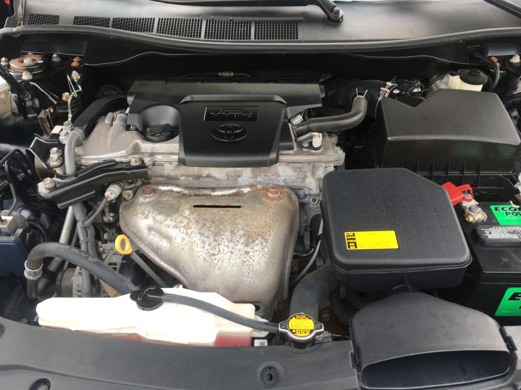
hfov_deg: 61.7
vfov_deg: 48.2
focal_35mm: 29
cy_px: 195
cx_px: 260
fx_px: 436
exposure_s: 1/120
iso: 40
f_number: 2.2
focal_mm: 4.15
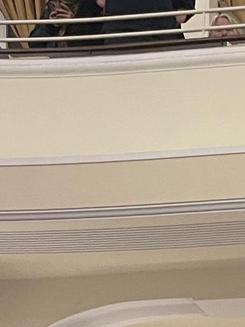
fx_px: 1284
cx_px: 468
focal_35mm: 136
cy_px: 612
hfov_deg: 10.2
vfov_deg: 13.0
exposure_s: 1/50
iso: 250
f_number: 1.6
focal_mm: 5.1
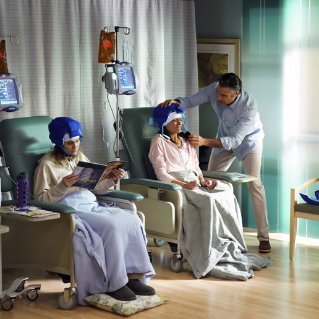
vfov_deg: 19.3
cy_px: 160
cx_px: 209
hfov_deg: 19.2
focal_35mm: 90
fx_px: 938
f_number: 3.5
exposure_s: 1/125
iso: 8000
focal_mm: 70
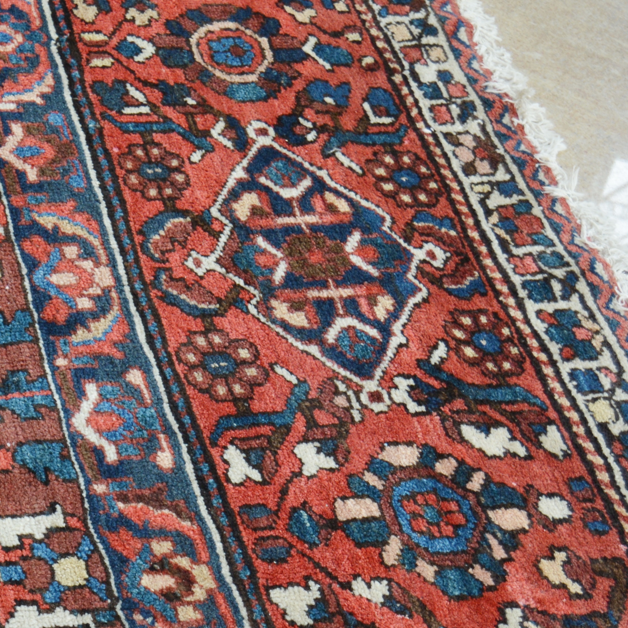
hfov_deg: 19.2
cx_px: 86
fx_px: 1827
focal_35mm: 89
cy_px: 390
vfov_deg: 19.5
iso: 400
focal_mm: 26
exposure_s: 1/80
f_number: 4.2
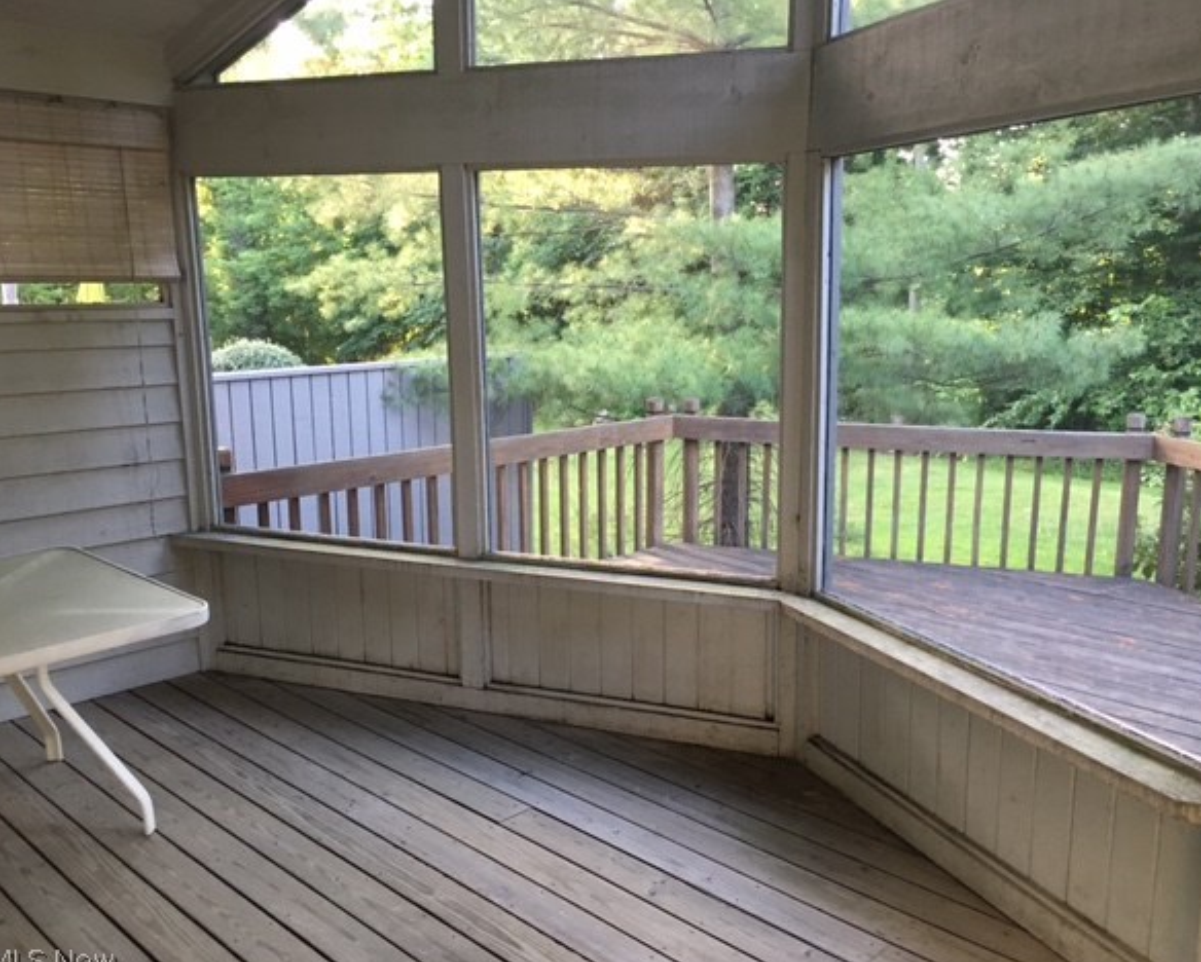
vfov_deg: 47.2
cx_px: 640
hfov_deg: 57.1
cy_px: 489
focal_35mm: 31
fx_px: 1103
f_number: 2.2
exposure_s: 1/15
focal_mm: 4.15
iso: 50
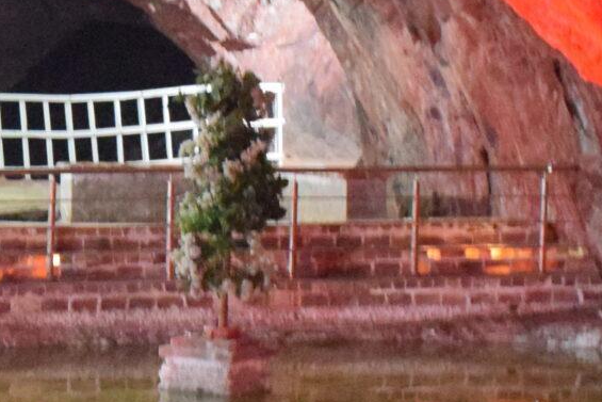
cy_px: 250
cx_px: -191
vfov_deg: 8.8
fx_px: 2614
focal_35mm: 156
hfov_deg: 12.7
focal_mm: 23
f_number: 3.8
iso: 6400
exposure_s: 1/8
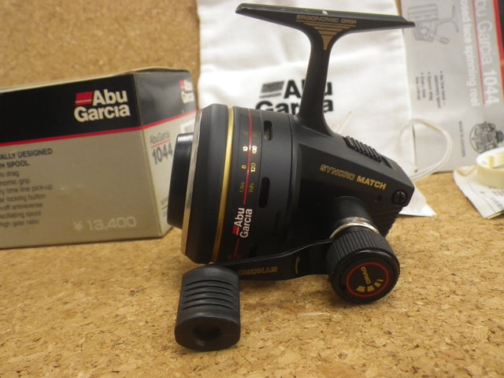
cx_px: 252
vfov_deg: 41.8
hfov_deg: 54.0
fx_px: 495
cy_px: 189
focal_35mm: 34
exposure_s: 1/50
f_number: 3.8
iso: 320
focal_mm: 6.1
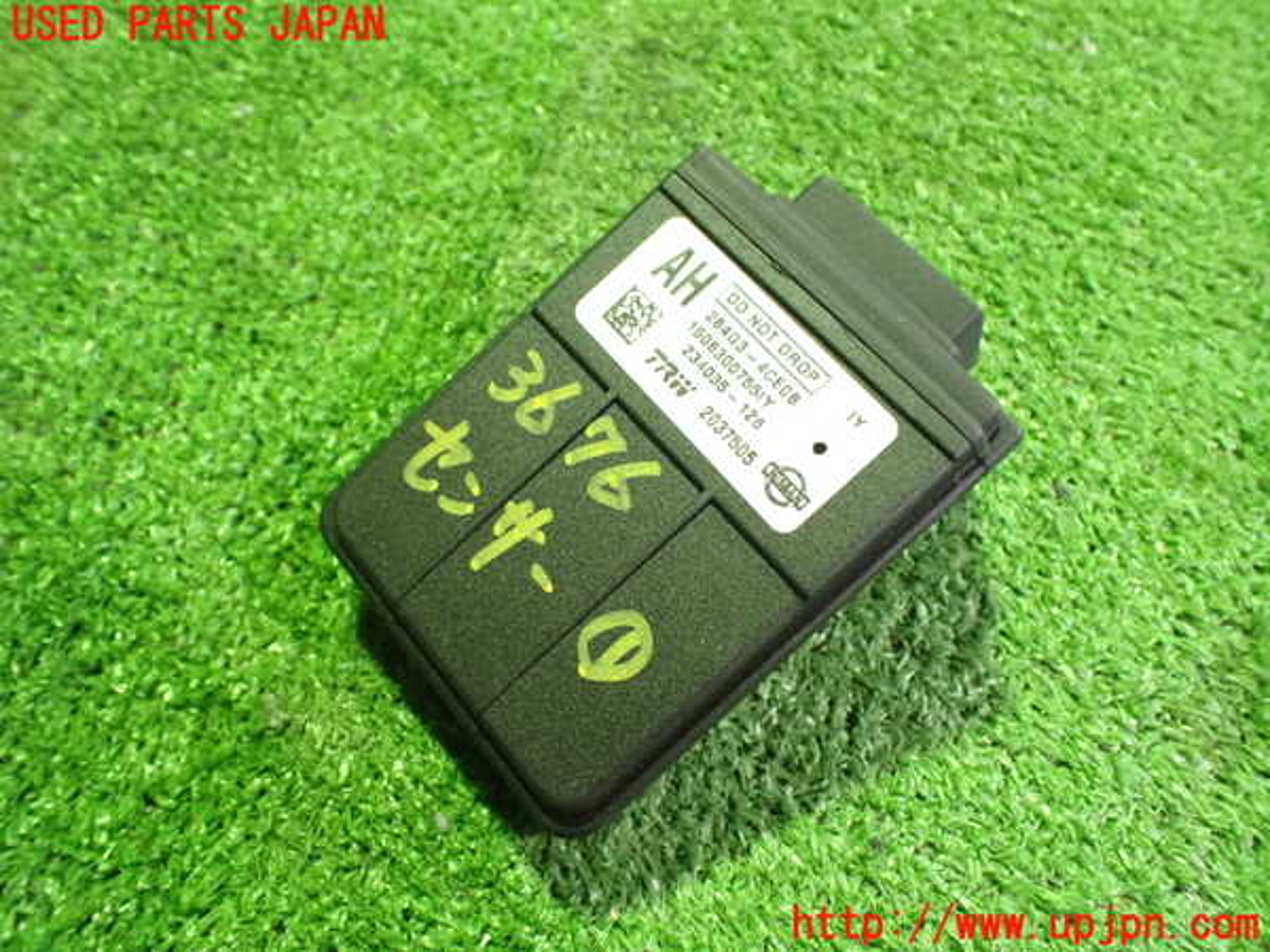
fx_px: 1101
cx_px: 635
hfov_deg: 60.0
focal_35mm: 30
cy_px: 476
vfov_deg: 46.8
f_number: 2.3
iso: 1250
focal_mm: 5.4
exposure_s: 1/30
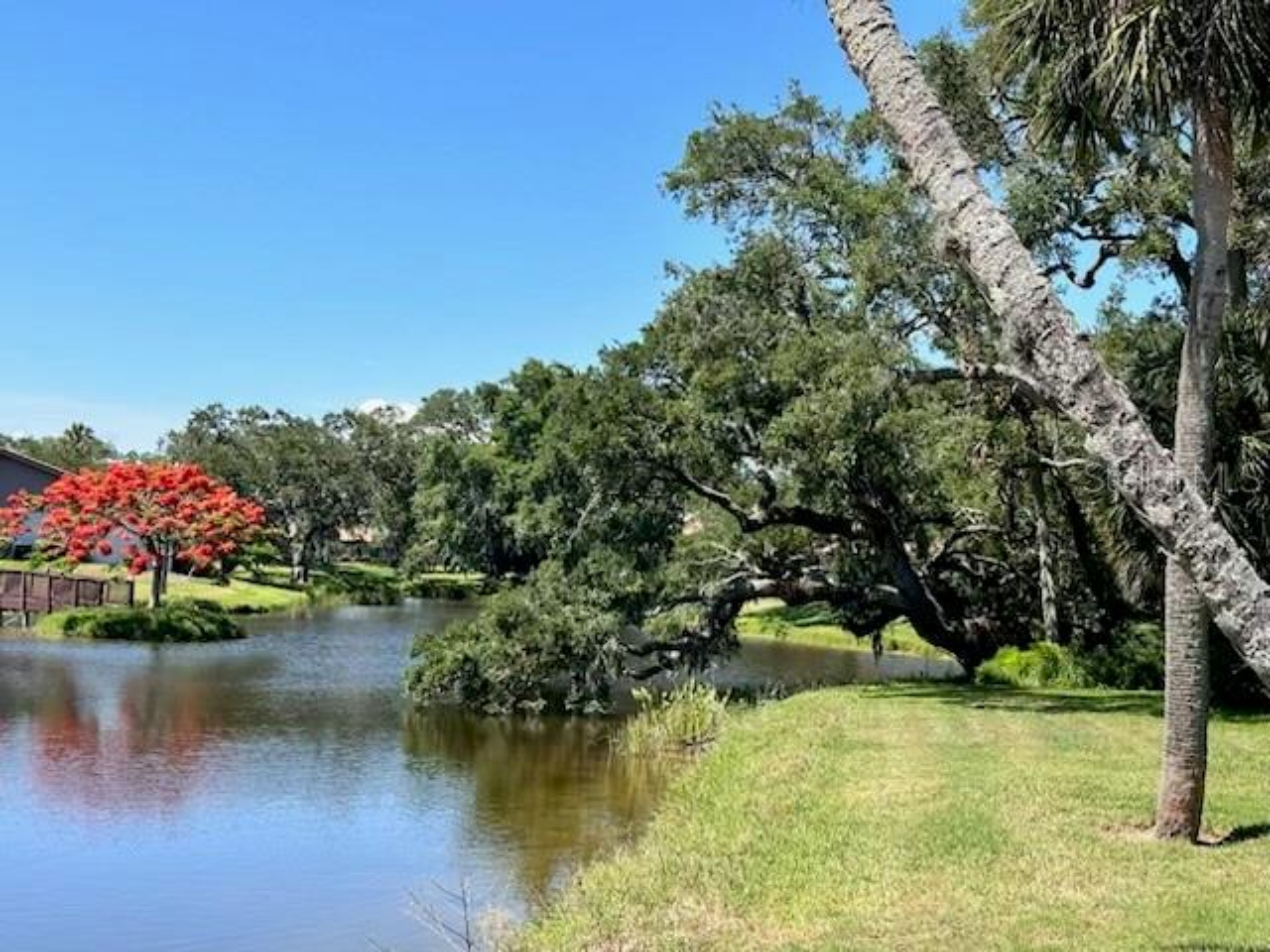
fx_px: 1761
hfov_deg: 39.7
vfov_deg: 30.3
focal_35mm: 48
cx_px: 635
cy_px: 476
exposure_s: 1/2890
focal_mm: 6.86
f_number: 1.78
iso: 64
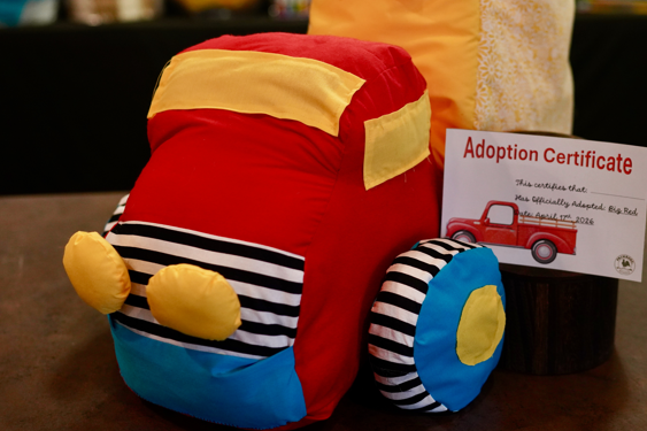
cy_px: 123
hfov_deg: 35.4
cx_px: 410
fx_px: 1006
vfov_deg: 24.0
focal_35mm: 56
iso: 1600
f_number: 2.2
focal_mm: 35
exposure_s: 1/160
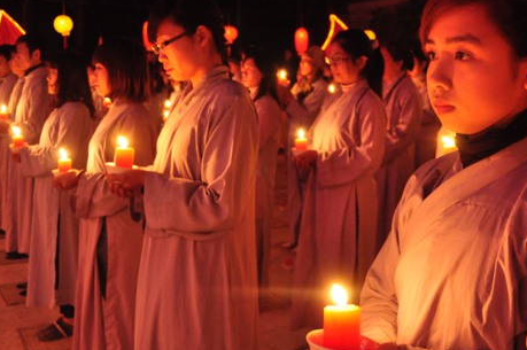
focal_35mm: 51
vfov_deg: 26.4
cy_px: 151
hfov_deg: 38.9
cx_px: 284
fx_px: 746
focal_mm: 24
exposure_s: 1/10
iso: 2000
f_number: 5.6
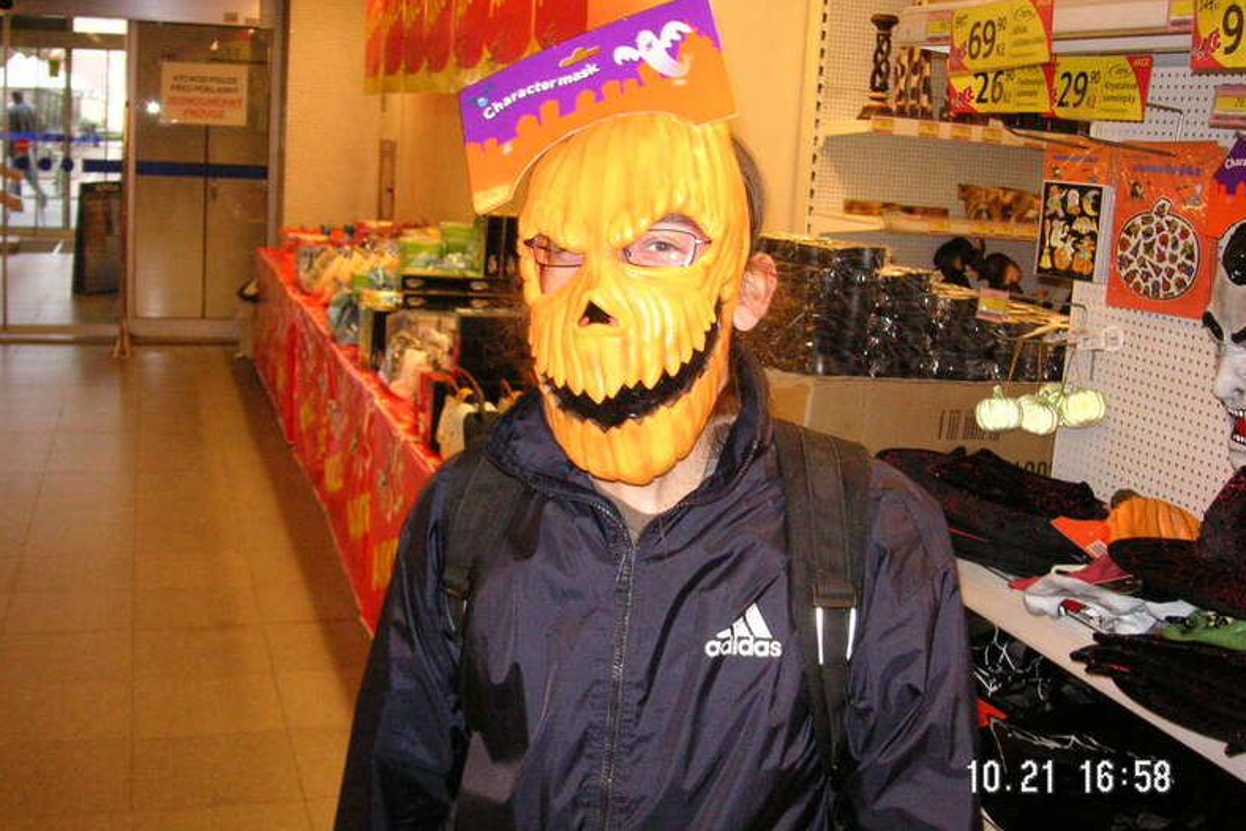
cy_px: 395
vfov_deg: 34.2
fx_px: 1350
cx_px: 627
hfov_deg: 49.6
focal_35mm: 39
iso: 160
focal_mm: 6.1
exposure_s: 1/45
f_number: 2.8
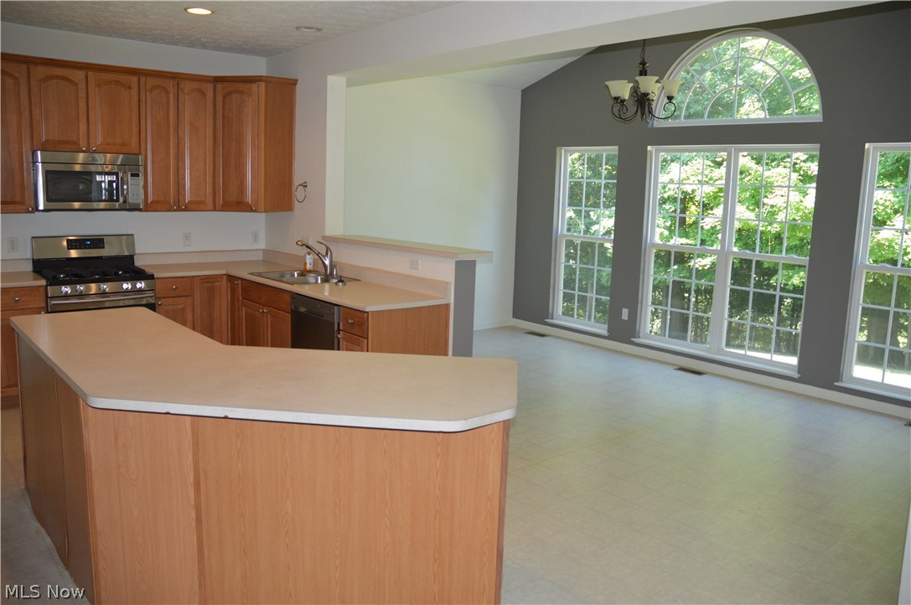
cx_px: 456
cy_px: 302
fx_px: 682
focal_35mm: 27
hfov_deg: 67.4
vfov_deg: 47.8
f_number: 4
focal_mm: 18
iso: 400
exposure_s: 1/80
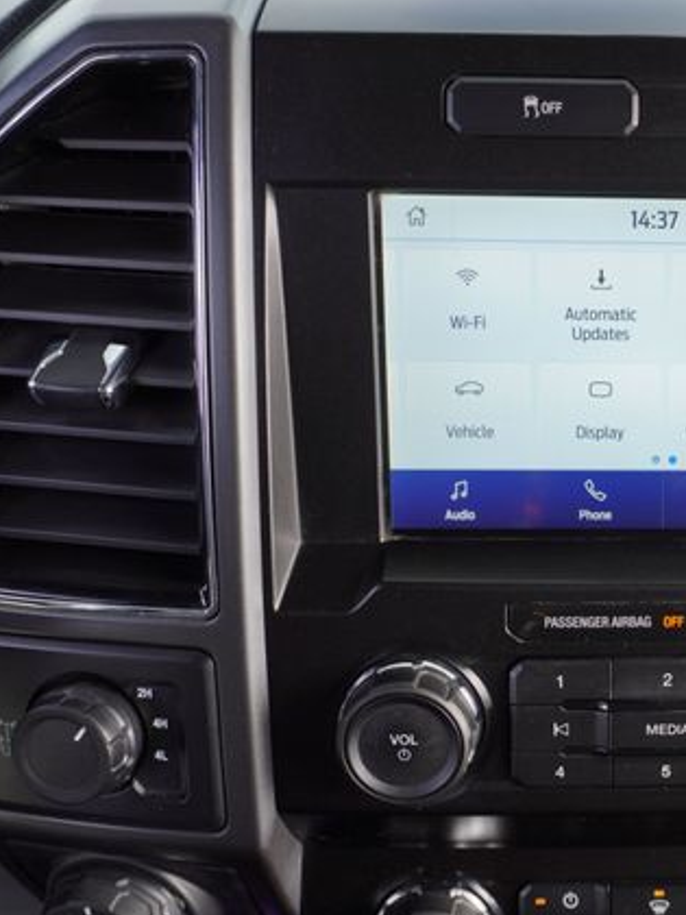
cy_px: 458
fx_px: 1163
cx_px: 656
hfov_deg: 30.9
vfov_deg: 42.9
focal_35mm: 44
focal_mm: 20
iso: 100
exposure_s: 1/60
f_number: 4
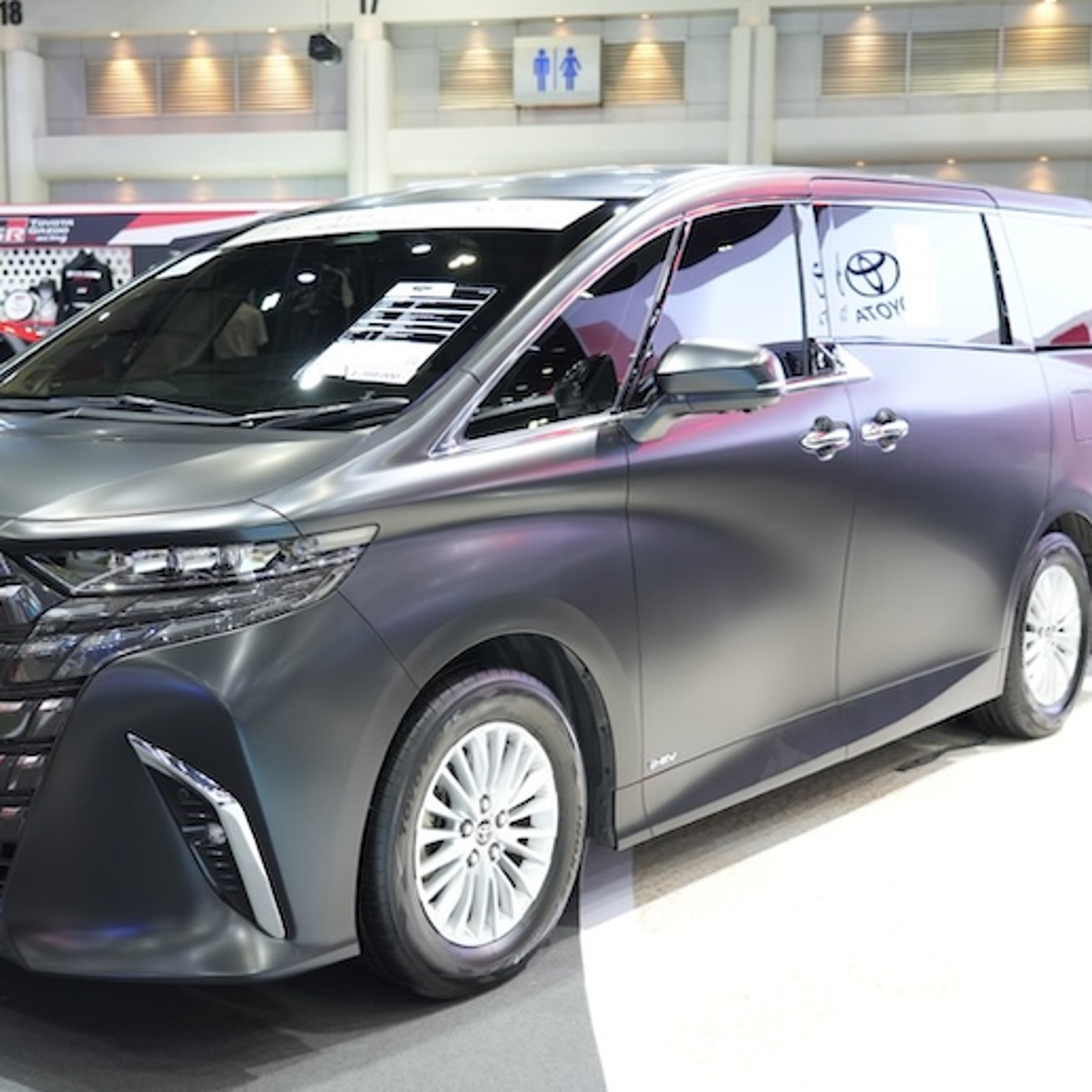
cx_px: 408
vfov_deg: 36.8
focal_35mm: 46
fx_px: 1642
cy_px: 554
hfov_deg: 36.6
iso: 1250
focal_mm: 35
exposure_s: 1/100
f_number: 4
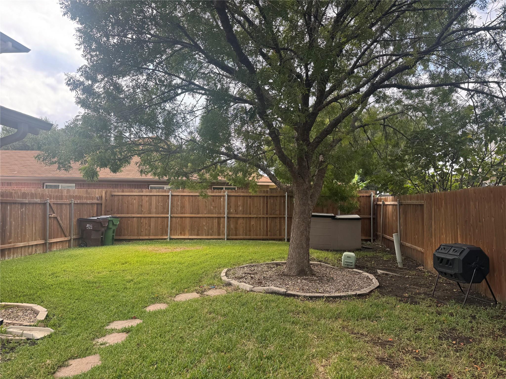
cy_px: 190
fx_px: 351
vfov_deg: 56.8
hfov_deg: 71.6
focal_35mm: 24
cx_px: 253
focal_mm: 6.76
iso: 80
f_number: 1.78
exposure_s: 1/739
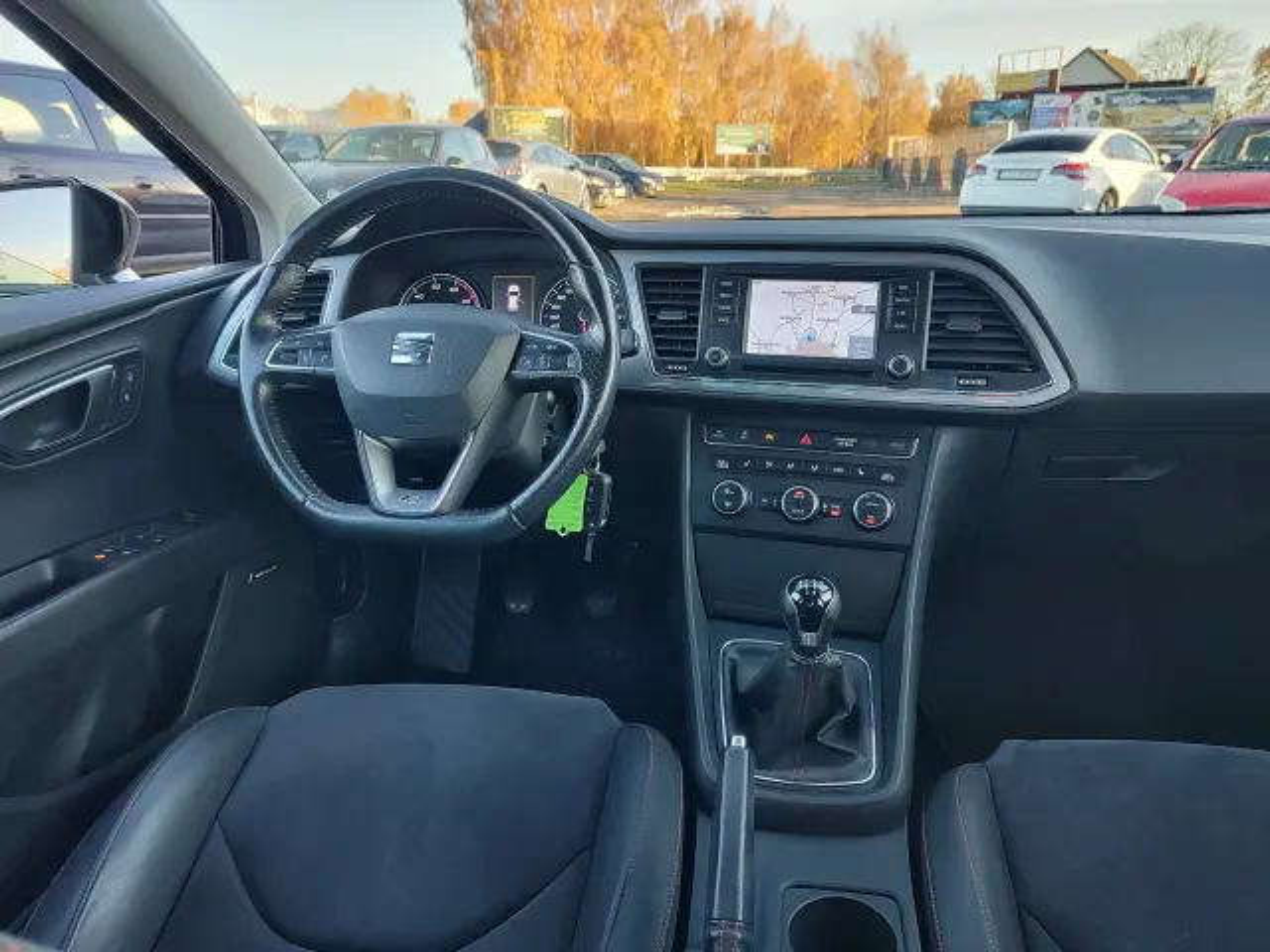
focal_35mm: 23
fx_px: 844
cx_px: 635
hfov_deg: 73.9
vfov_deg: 58.9
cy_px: 476
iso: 166
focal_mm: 5.56
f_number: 1.8
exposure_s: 1/100
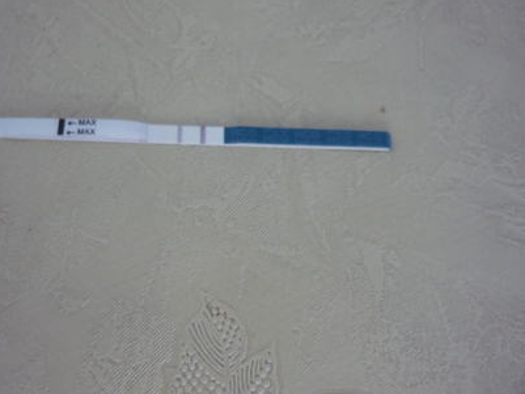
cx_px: 240
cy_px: 196
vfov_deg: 38.7
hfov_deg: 50.1
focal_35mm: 37
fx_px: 561
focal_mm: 5.5
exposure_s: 1/4
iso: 400
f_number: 2.8
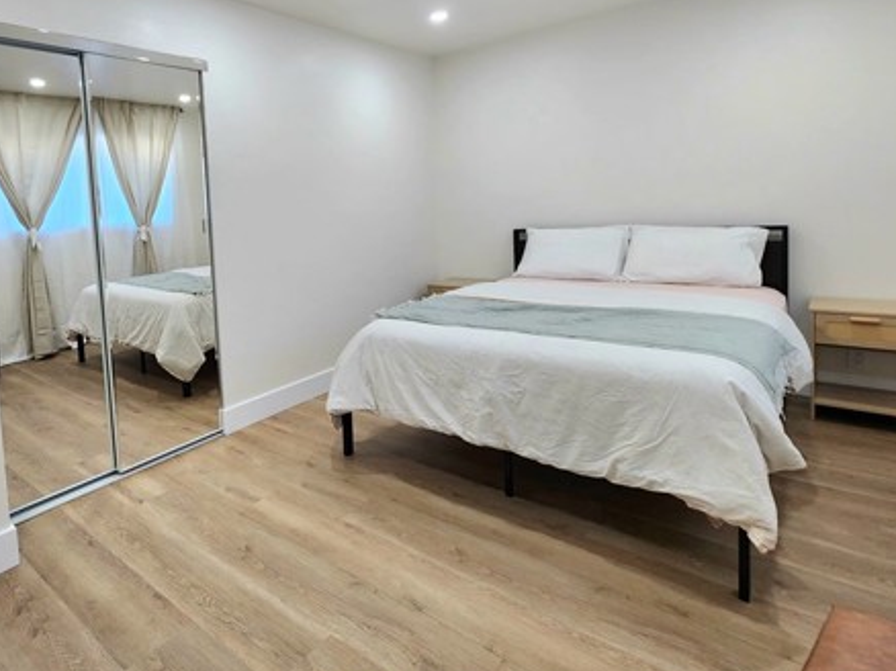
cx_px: 313
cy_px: 239
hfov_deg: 82.4
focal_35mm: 19
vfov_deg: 67.3
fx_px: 492
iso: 160
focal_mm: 2.2
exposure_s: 1/60.2
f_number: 2.2
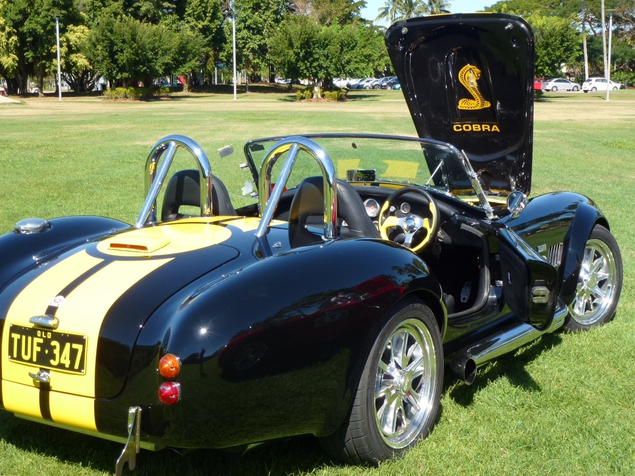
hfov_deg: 36.8
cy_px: 238
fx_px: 954
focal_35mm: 52
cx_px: 318
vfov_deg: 28.0
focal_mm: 9.4
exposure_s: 1/400
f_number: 4.3
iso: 100
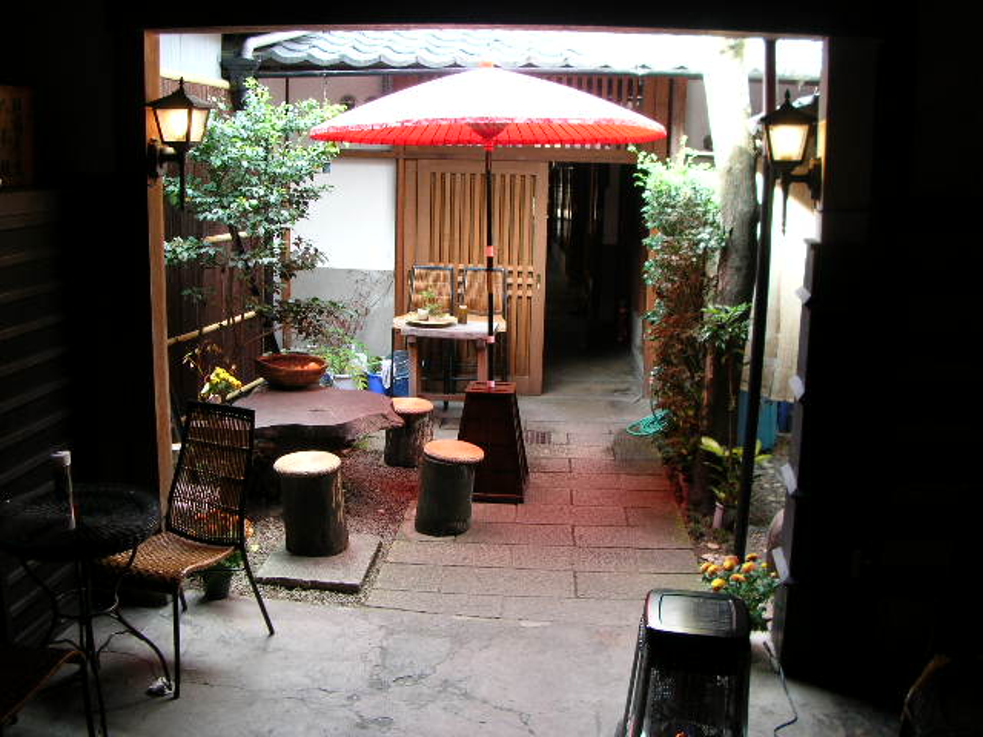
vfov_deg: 40.7
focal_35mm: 35
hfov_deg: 52.6
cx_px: 492
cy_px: 368
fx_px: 994
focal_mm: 5.8
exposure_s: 1/13.2
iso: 50
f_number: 2.8
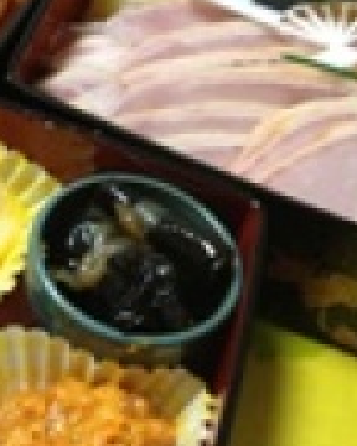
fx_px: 1255
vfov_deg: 20.2
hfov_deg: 15.8
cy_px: 214
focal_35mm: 95
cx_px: -30
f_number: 2.4
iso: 200
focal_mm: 4.28
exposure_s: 1/20
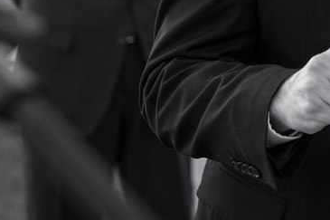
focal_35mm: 138
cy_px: -84
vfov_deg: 9.7
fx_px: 1264
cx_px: 538
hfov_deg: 13.7
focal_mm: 42
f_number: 2.8
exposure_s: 1/1250
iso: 800
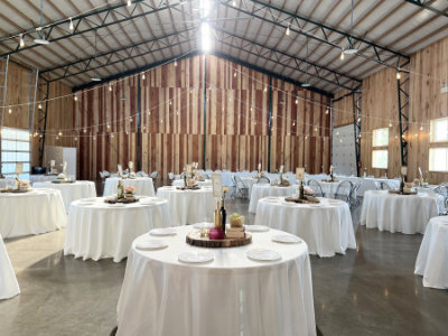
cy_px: 168
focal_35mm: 26
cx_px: 224
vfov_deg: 53.1
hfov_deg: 67.3
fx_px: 336
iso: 80
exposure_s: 1/60
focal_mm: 5.7
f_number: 1.5
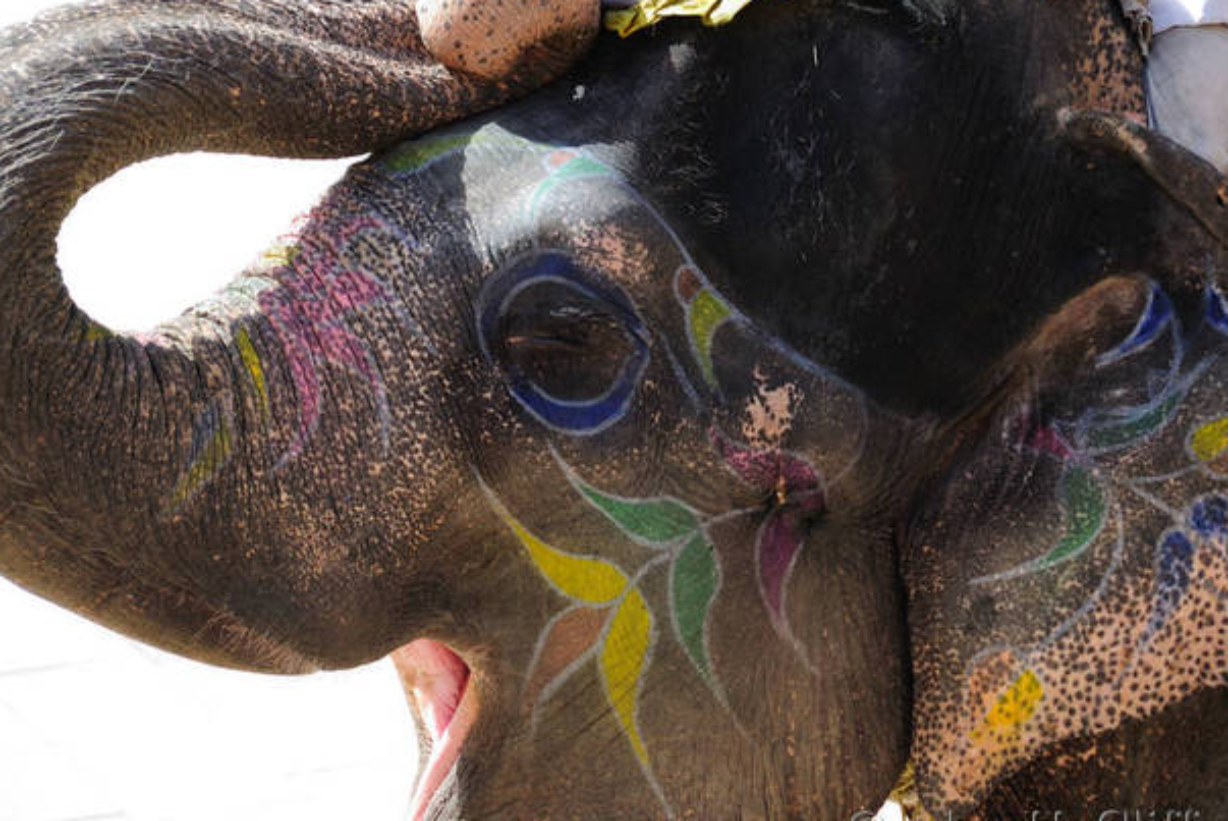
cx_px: 611
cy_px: 401
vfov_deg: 7.1
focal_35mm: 195
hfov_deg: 10.5
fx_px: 6656
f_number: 5.6
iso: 360
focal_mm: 112
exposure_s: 1/320
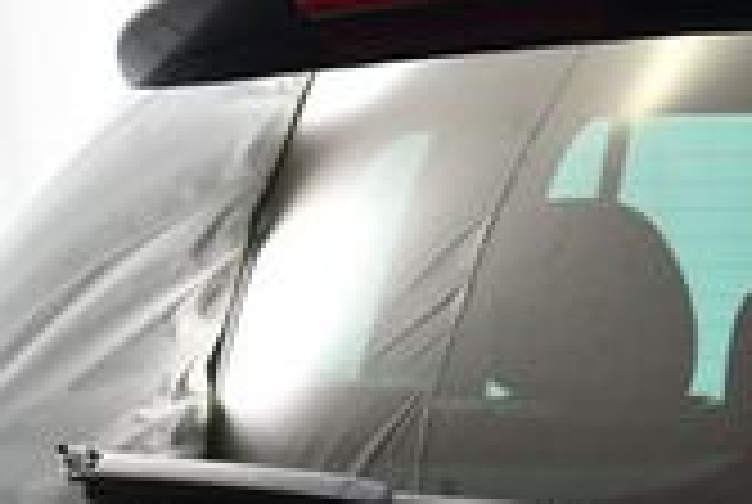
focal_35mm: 138
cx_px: 968
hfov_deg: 14.3
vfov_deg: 9.5
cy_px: 922
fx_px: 2888
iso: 1600
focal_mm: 18
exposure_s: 1/125
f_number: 3.5
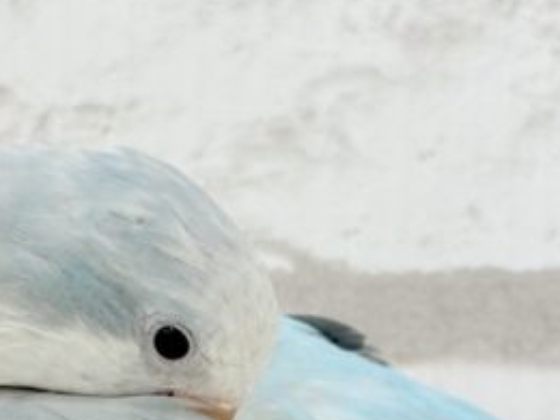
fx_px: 2071
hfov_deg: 15.4
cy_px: 416
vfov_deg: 11.5
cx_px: 185
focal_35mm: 128
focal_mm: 5.96
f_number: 1.6
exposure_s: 1/50
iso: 50
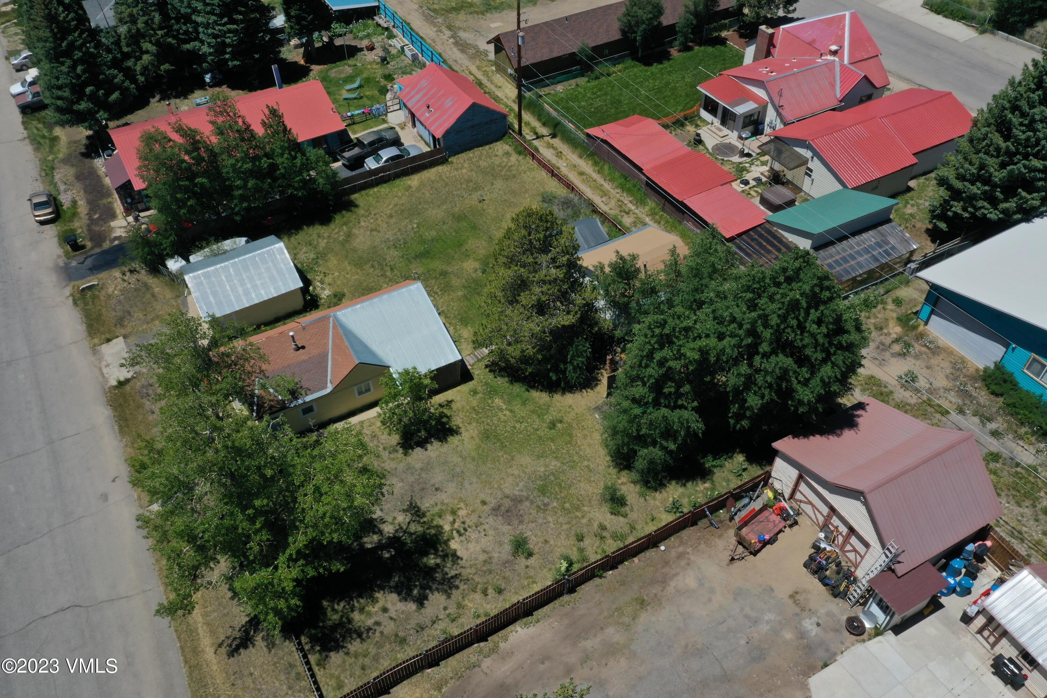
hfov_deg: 65.5
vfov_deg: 46.4
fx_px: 814
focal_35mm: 28
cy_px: 349
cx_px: 524
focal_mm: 10.26
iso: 100
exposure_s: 1/320
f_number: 10
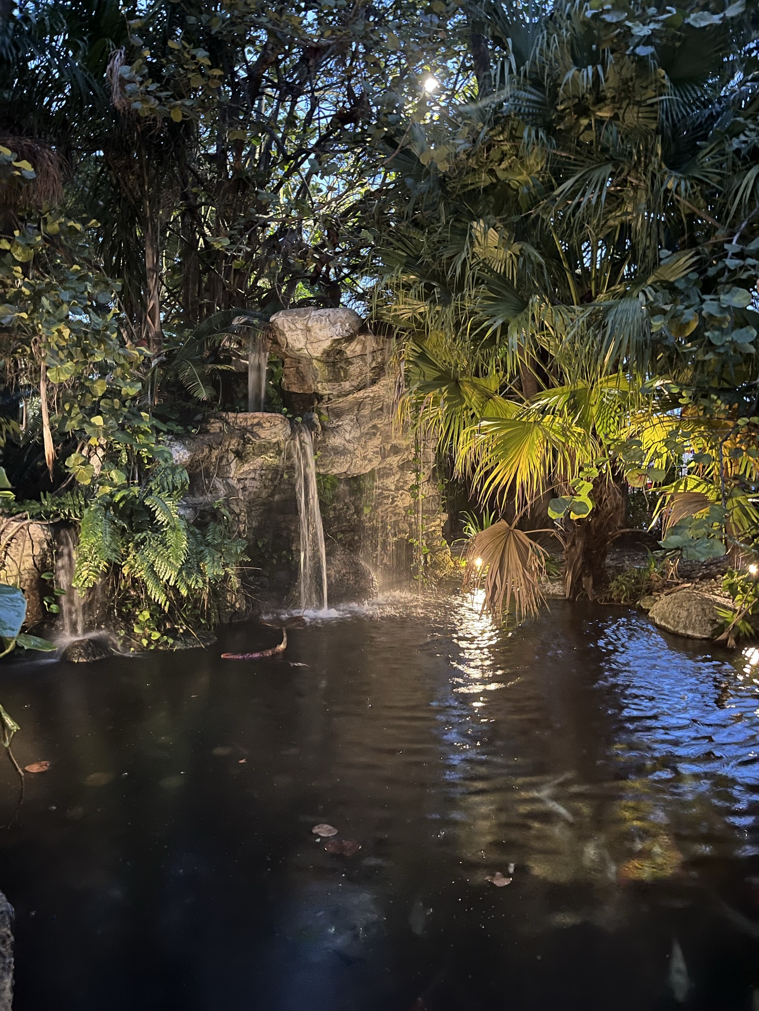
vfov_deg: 67.3
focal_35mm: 26
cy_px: 506
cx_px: 380
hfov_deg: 53.1
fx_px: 760
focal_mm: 5.1
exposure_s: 1/11
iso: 640
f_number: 1.6
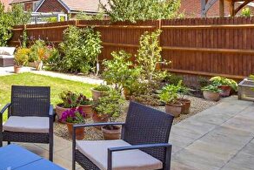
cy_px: 36
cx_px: 11
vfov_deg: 35.8
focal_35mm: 36
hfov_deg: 46.2
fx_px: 254
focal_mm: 10
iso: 500
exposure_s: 1/250
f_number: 13
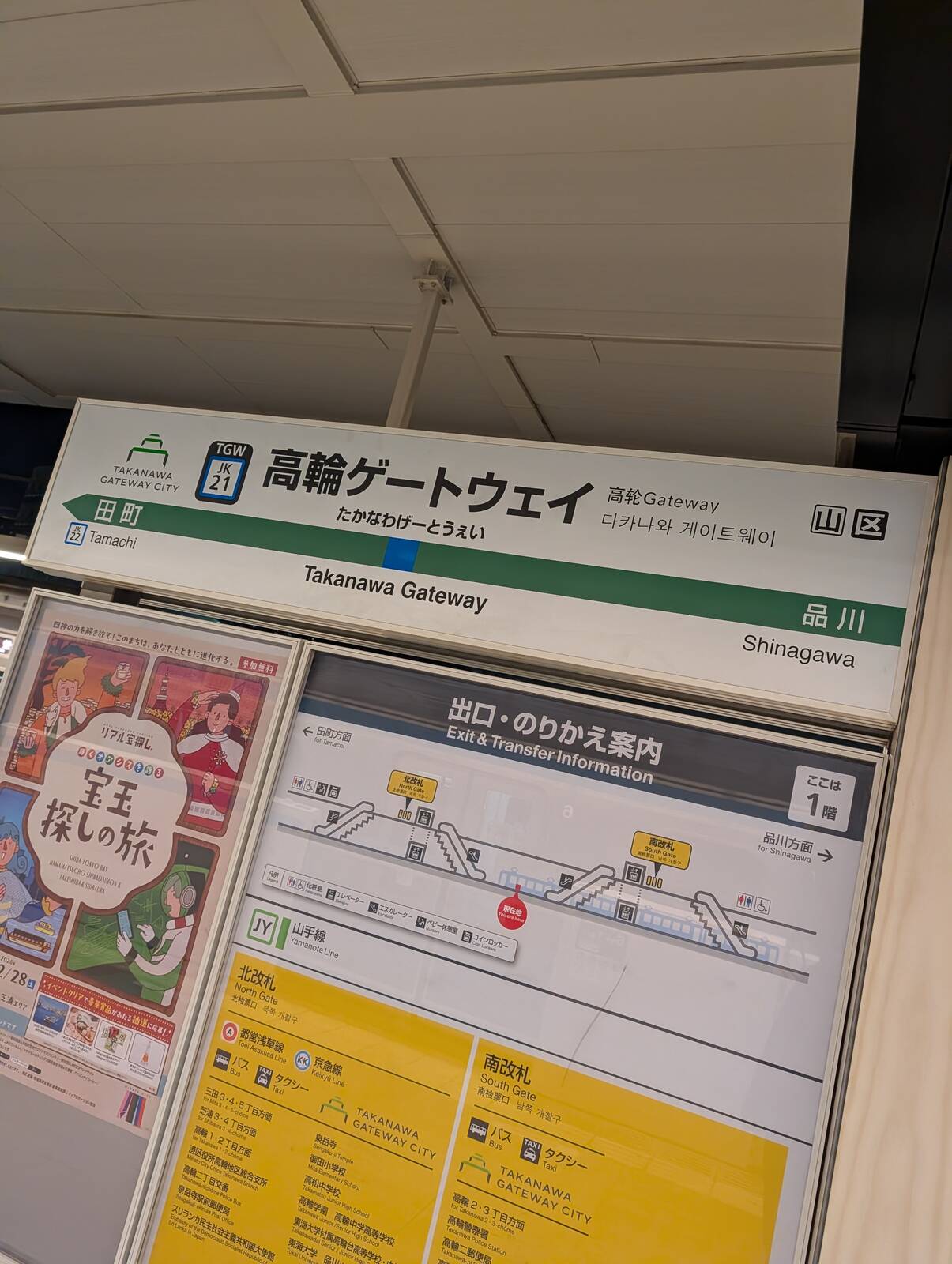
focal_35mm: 24
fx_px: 878
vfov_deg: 71.5
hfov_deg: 56.9
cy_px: 632
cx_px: 476
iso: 1165
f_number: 1.68
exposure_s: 1/255
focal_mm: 6.9
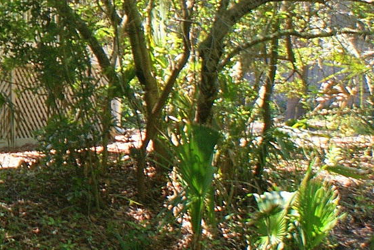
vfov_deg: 8.4
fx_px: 1683
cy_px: -12
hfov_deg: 12.1
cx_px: -186
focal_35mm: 162
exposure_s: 1/60
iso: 100
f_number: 5.6
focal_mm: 26
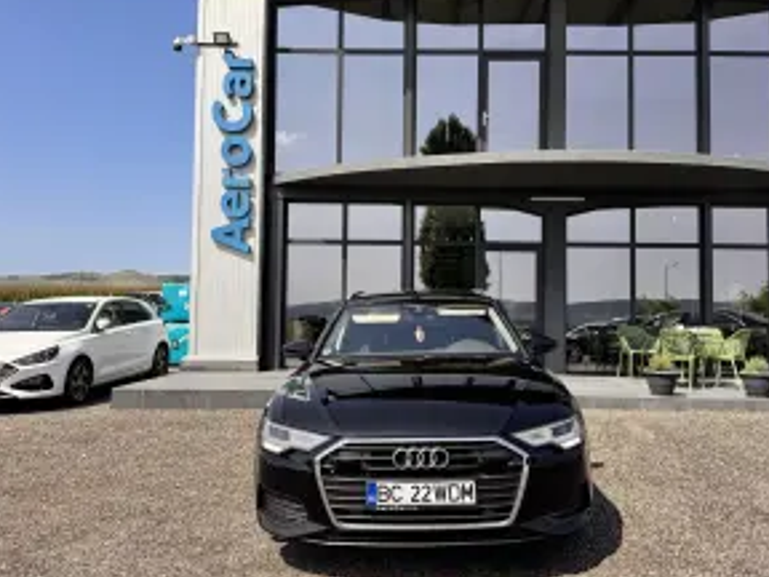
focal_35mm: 30
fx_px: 666
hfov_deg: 59.9
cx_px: 403
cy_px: 278
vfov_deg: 46.8
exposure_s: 1/4049
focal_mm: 6.76
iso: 80
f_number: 1.78
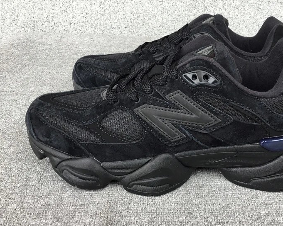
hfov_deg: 45.3
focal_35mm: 40
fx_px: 335
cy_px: 103
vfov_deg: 37.3
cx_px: 183
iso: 40
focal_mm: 3.3
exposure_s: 1/100
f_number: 2.4
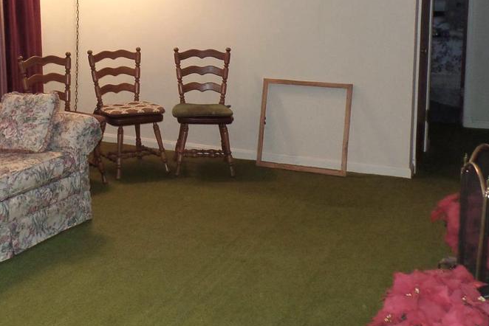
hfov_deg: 37.5
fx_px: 707
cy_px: 66
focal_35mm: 52
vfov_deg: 25.6
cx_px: 142
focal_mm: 4.1
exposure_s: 1/30
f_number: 2.8
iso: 240
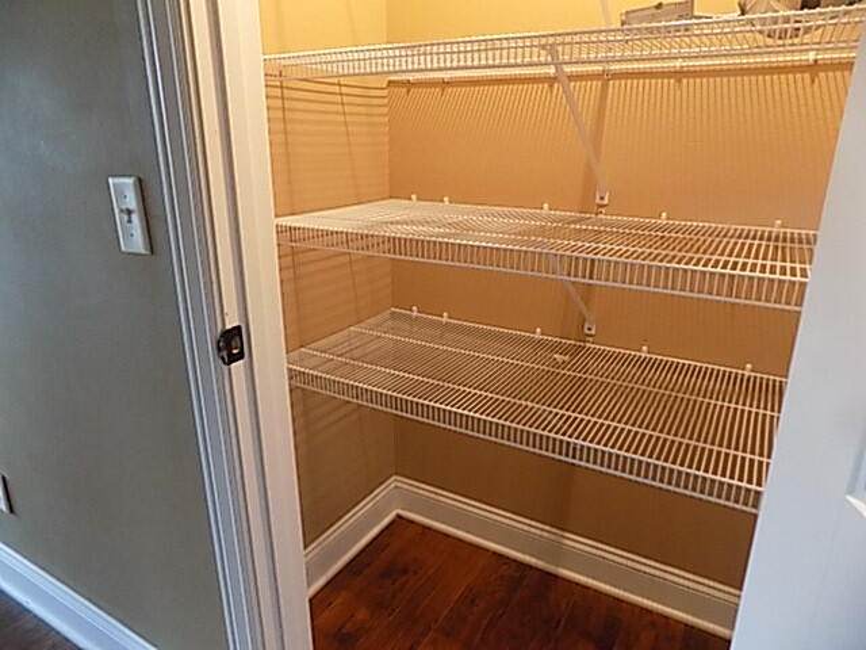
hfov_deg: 73.9
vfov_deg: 58.9
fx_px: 575
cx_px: 433
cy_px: 325
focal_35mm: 23
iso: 400
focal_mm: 4
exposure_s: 1/15
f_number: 3.1
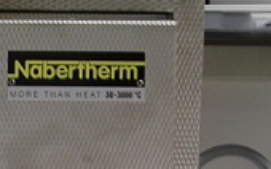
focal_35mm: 170
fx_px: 1255
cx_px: -79
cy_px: 261
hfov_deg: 12.0
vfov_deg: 7.6
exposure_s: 1/8
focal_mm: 7.8
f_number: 3
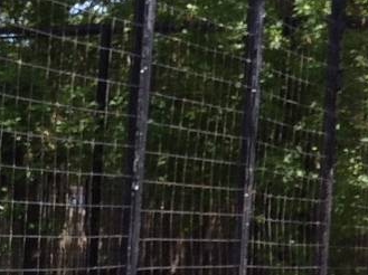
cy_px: 325
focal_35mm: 170
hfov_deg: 10.6
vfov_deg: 8.6
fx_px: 1805
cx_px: -379
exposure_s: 1/359
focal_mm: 3.85
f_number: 2.8
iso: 80
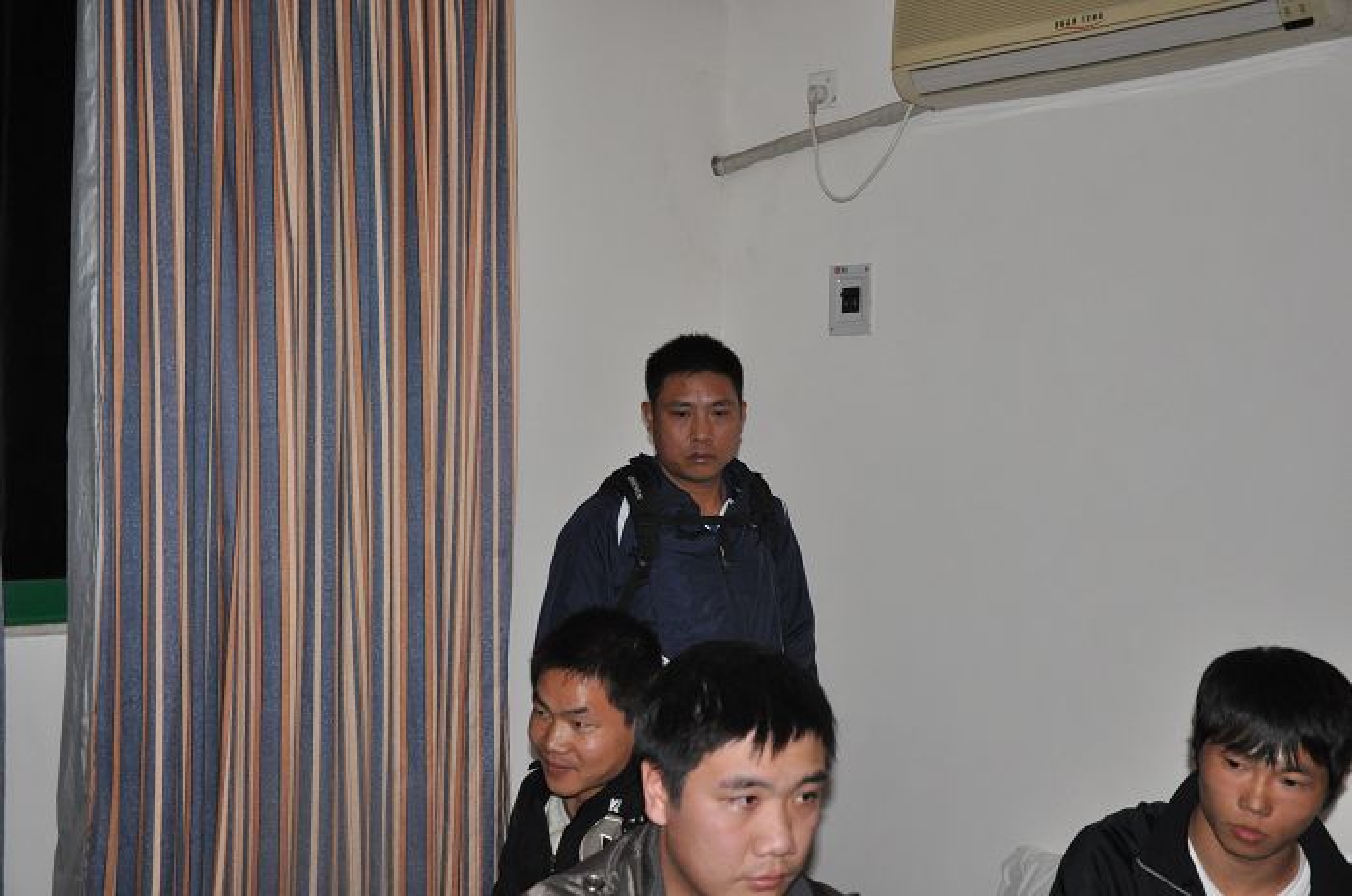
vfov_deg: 29.8
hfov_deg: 43.7
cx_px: 676
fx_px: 1687
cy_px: 448
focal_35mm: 45
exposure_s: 1/60
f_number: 5
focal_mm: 30
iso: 1600
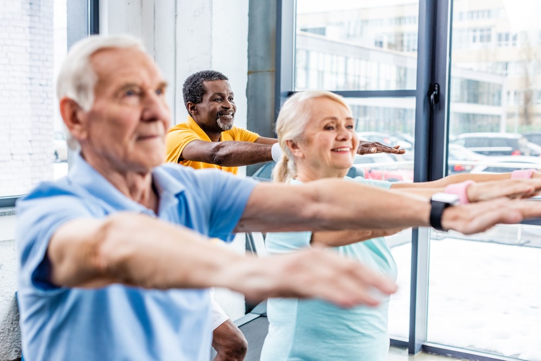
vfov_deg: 27.0
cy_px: 180
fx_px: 752
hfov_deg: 39.6
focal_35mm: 50
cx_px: 270
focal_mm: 50
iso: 500
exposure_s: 1/200
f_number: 3.5
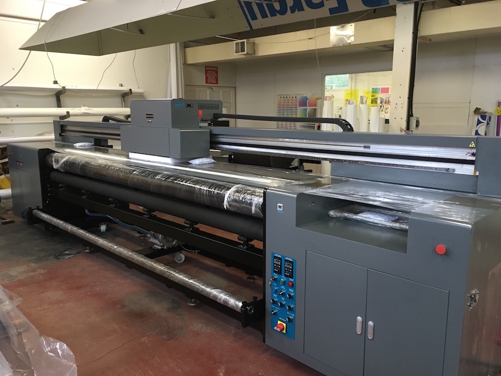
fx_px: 420
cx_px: 250
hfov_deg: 61.7
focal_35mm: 29
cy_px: 188
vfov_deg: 48.2
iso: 160
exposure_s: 1/33
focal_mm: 4.15
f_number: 2.2
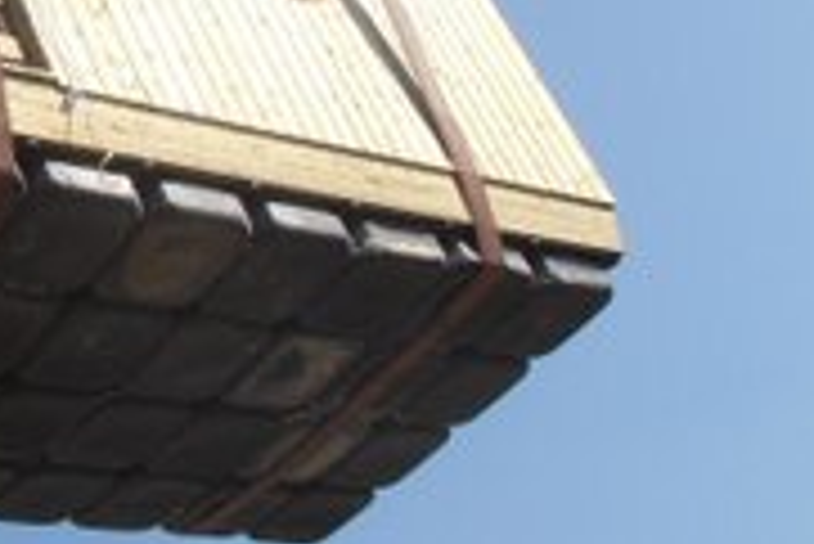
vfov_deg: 13.3
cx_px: -247
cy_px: 13
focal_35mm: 102
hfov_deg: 18.6
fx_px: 2308
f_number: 3.9
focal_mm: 6.61
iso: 80
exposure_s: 1/1600
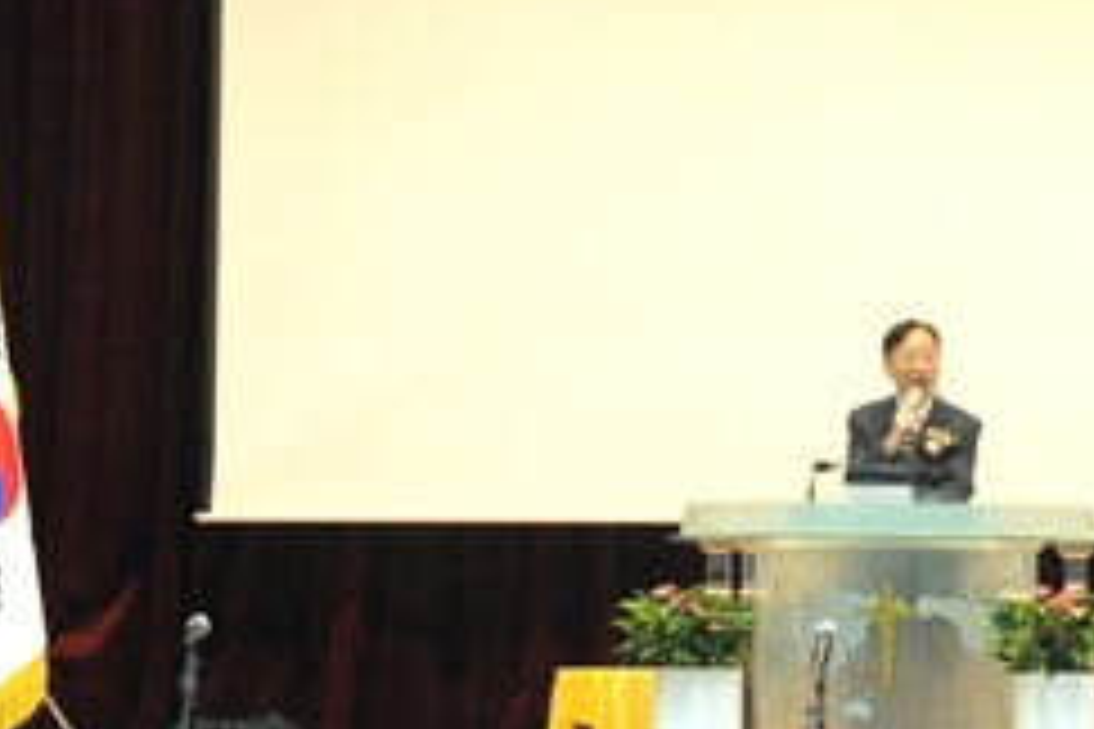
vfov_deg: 8.4
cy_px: 83
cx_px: 878
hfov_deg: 12.5
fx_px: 4953
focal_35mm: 163
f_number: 5.6
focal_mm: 44
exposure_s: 1/100
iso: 3200
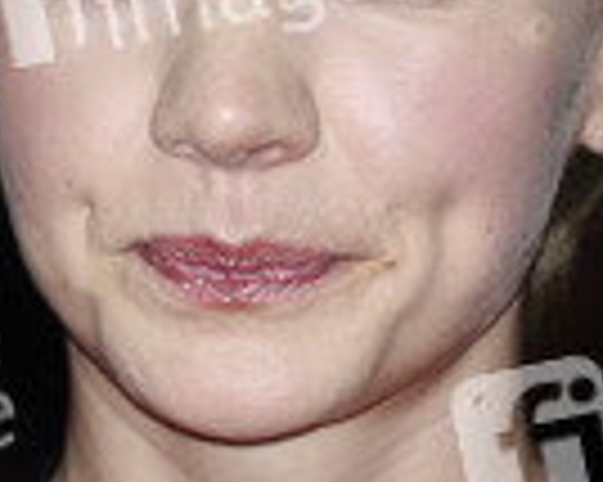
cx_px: 277
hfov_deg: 2.5
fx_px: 13864
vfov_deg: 2.0
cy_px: 198
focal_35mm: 777
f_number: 4.5
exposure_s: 1/250
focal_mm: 185
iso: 640
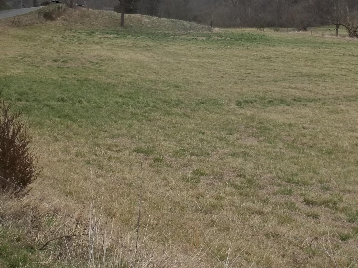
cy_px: 44
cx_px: 228
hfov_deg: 32.5
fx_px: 610
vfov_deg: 24.3
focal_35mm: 59
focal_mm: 5.9
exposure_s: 1/320
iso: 64
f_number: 3.3
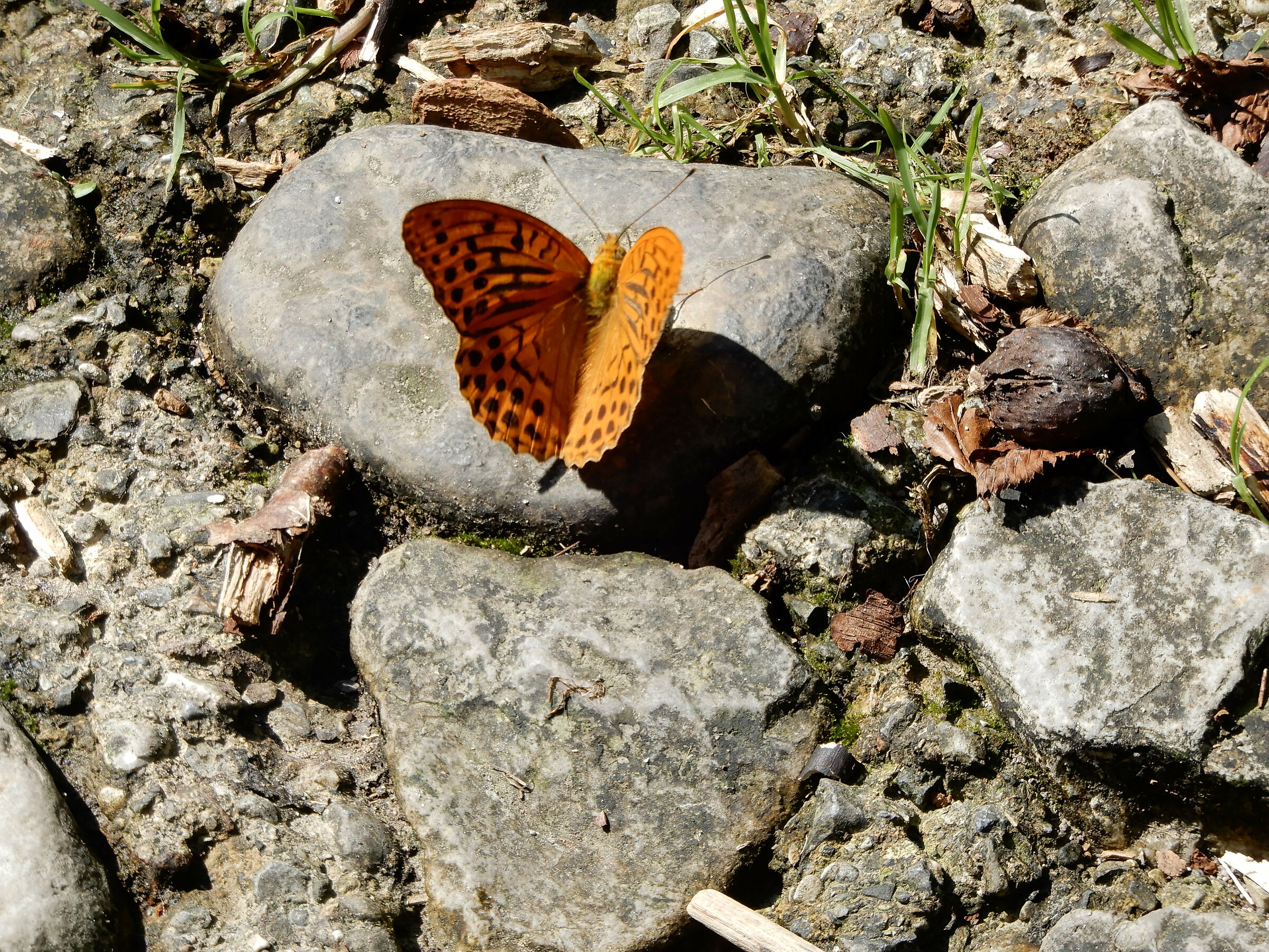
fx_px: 9165
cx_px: 634
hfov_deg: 7.9
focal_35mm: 250
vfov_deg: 5.9
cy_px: 476
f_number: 5.6
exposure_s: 1/200
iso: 80
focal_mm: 44.6
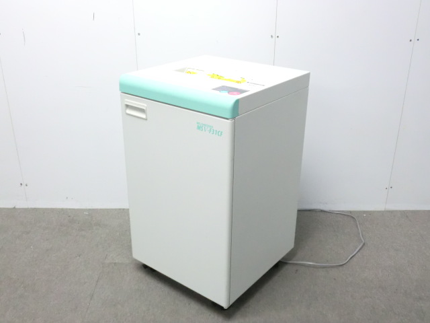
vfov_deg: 37.7
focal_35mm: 38
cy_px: 162
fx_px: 472
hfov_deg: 49.0
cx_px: 215
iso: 800
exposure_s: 1/40
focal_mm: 6.9
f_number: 3.9
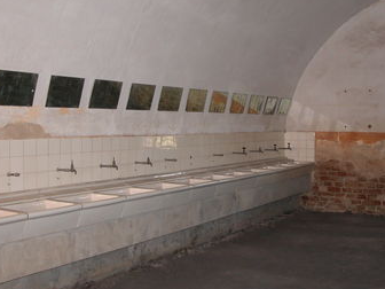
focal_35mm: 50
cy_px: 130
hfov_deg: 38.2
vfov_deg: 29.1
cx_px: 196
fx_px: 556
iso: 200
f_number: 2.9
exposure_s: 1/60
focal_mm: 10.7
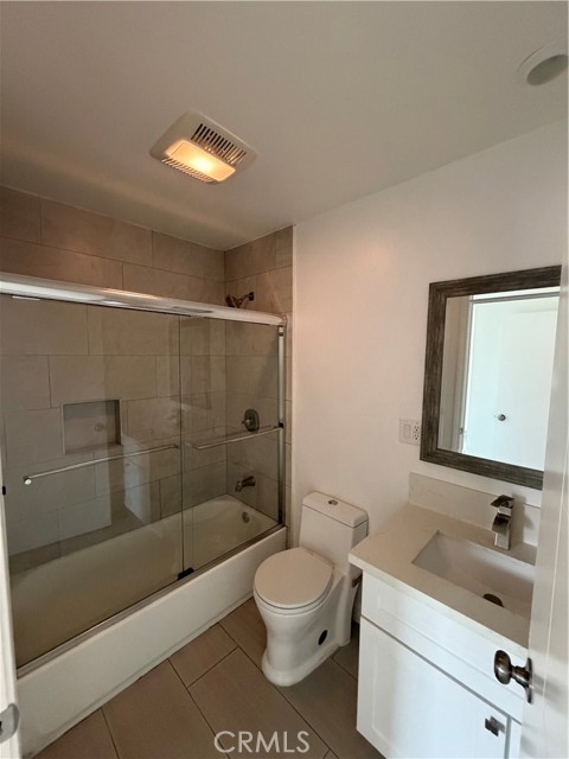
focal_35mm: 14
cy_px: 380
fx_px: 307
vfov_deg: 102.1
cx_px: 284
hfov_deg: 85.7
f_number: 2.2
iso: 800
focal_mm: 2.22
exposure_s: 1/60
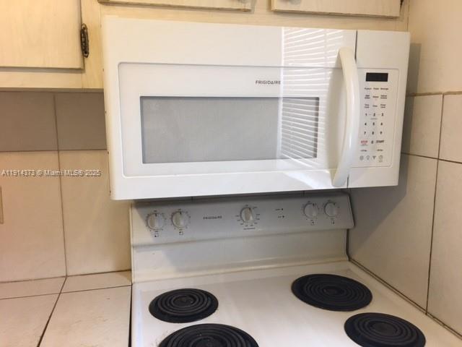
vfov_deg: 48.2
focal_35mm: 29
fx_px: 387
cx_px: 231
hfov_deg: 61.7
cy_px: 174
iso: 32
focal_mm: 4.15
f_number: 2.2
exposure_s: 1/15
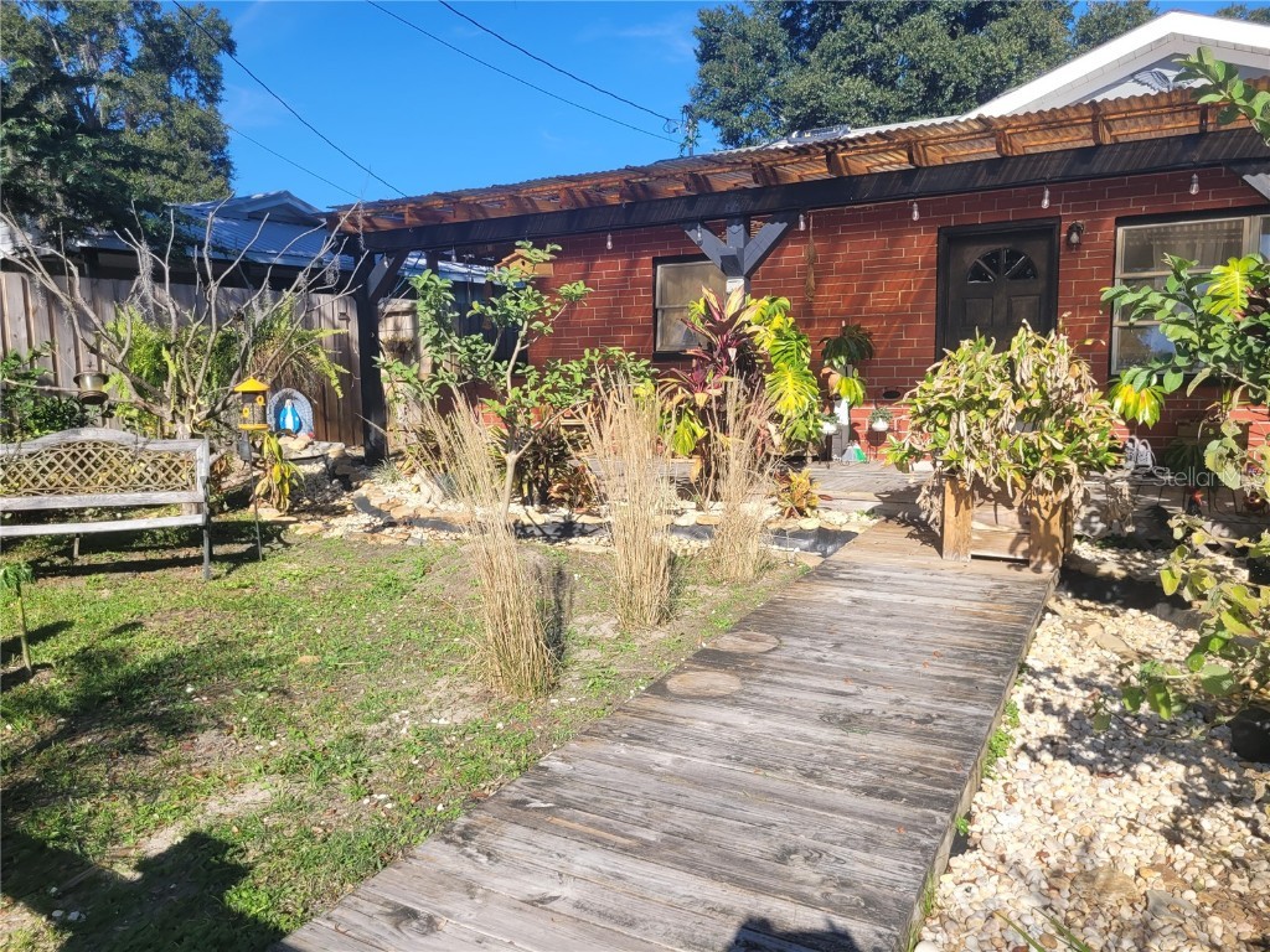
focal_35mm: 26
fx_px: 954
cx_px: 635
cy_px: 476
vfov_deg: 53.1
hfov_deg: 67.3
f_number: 1.8
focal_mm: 5.4
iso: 40
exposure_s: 1/1794
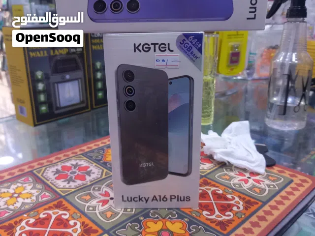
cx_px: 158
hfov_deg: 69.4
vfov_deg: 54.9
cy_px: 118
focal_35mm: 25
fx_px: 227
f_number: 2
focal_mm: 4.6
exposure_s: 1/50
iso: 160
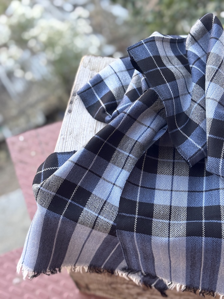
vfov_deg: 39.7
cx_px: 112
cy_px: 150
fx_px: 414
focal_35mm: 48
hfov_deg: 30.3
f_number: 1.78
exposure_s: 1/121
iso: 64
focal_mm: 6.76
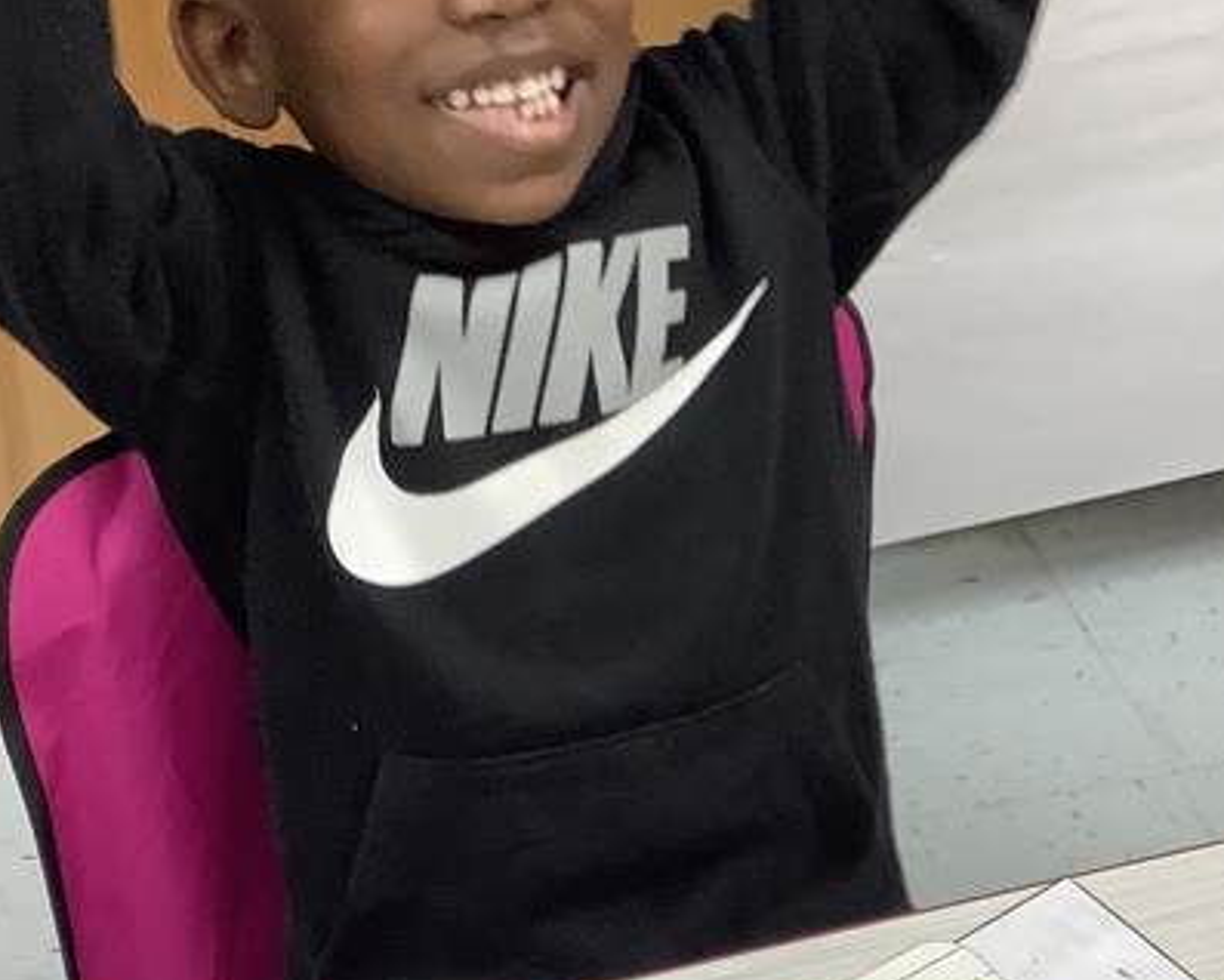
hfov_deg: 24.4
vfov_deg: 19.4
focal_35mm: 78
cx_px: 580
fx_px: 2827
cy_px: 829
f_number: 2.4
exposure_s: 1/60
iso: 100
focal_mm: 3.3
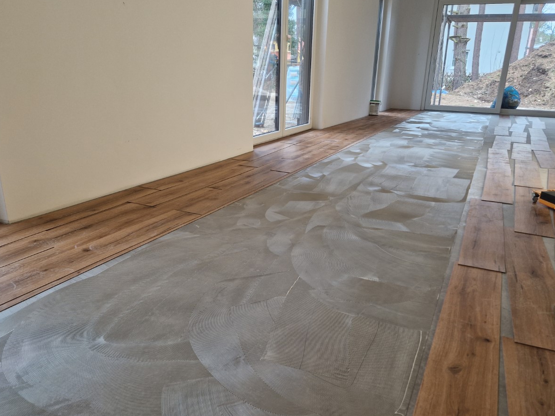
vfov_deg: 49.7
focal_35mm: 28
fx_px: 449
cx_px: 294
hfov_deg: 63.4
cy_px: 225
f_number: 1.8
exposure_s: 1/100
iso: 100
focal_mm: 5.4
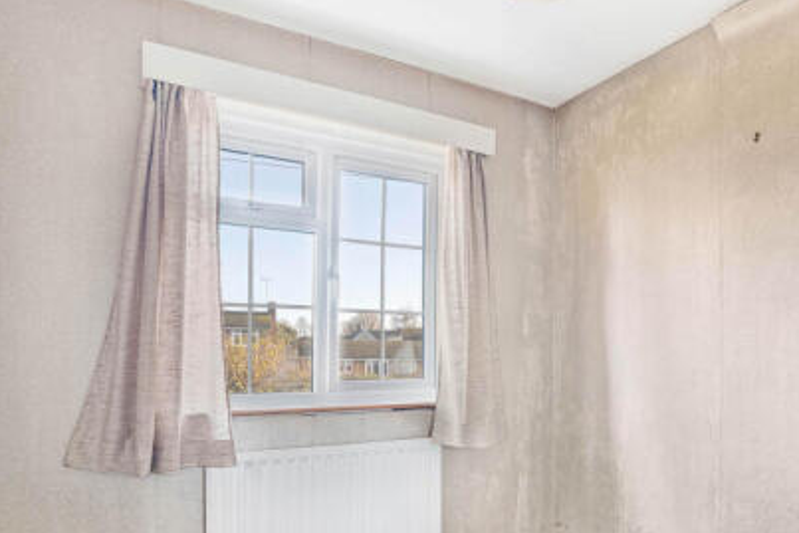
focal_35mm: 26
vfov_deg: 47.8
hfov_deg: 67.5
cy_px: 397
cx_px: 532
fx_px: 577
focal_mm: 16
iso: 400
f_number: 8
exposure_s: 1/2.5
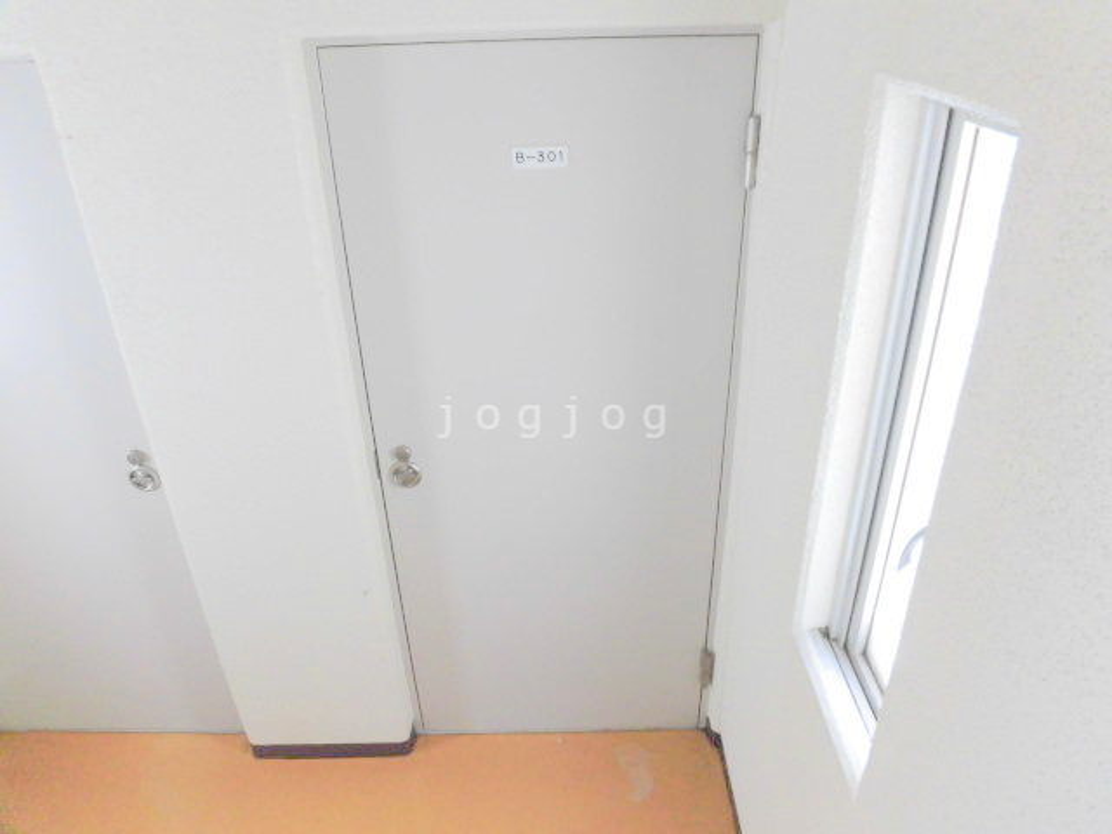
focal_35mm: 24
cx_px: 556
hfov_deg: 71.6
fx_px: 771
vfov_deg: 56.8
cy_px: 417
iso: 200
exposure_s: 1/60
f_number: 3.1
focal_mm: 4.3
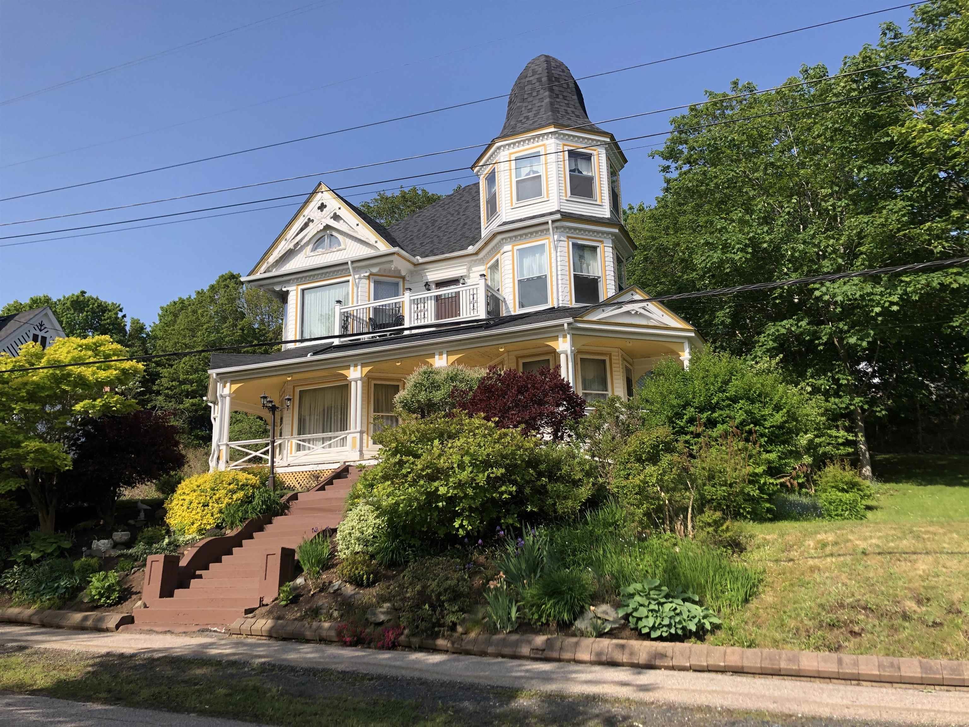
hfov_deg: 63.4
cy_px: 364
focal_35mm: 28
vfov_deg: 49.7
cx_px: 484
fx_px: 784
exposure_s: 1/1600
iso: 20
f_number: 1.8
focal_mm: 3.99
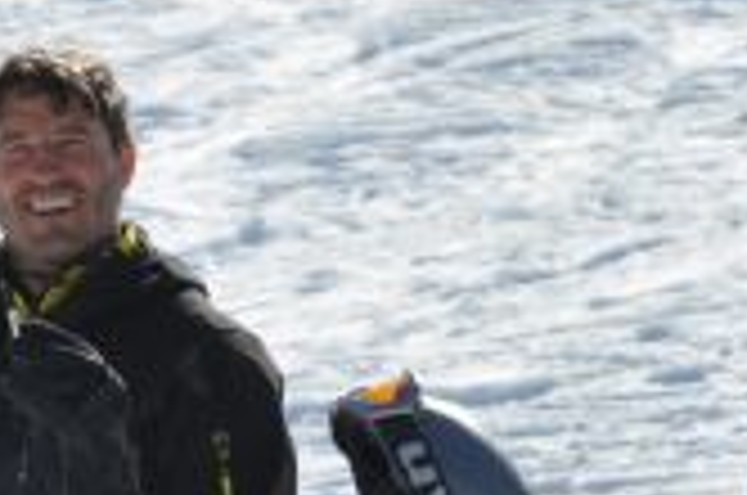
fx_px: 8525
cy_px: 230
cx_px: 32
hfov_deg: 5.0
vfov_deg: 3.3
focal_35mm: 412
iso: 250
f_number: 6.3
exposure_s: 1/1600
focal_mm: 85
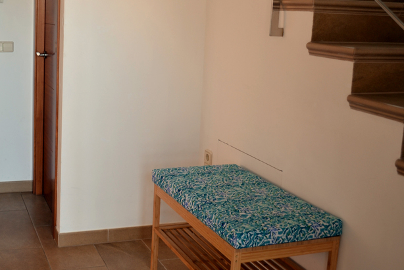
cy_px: 82
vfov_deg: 29.6
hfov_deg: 41.8
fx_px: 505
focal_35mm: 45
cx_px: 86
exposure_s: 1/13
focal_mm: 18
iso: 100
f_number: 3.5
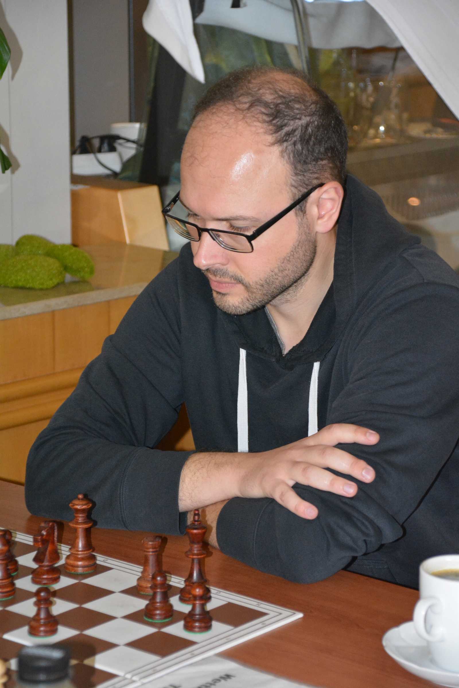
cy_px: 344
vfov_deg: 19.5
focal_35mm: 105
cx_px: 230
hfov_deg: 13.0
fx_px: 2008
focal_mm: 70
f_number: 5.3
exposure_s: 1/60
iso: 3200
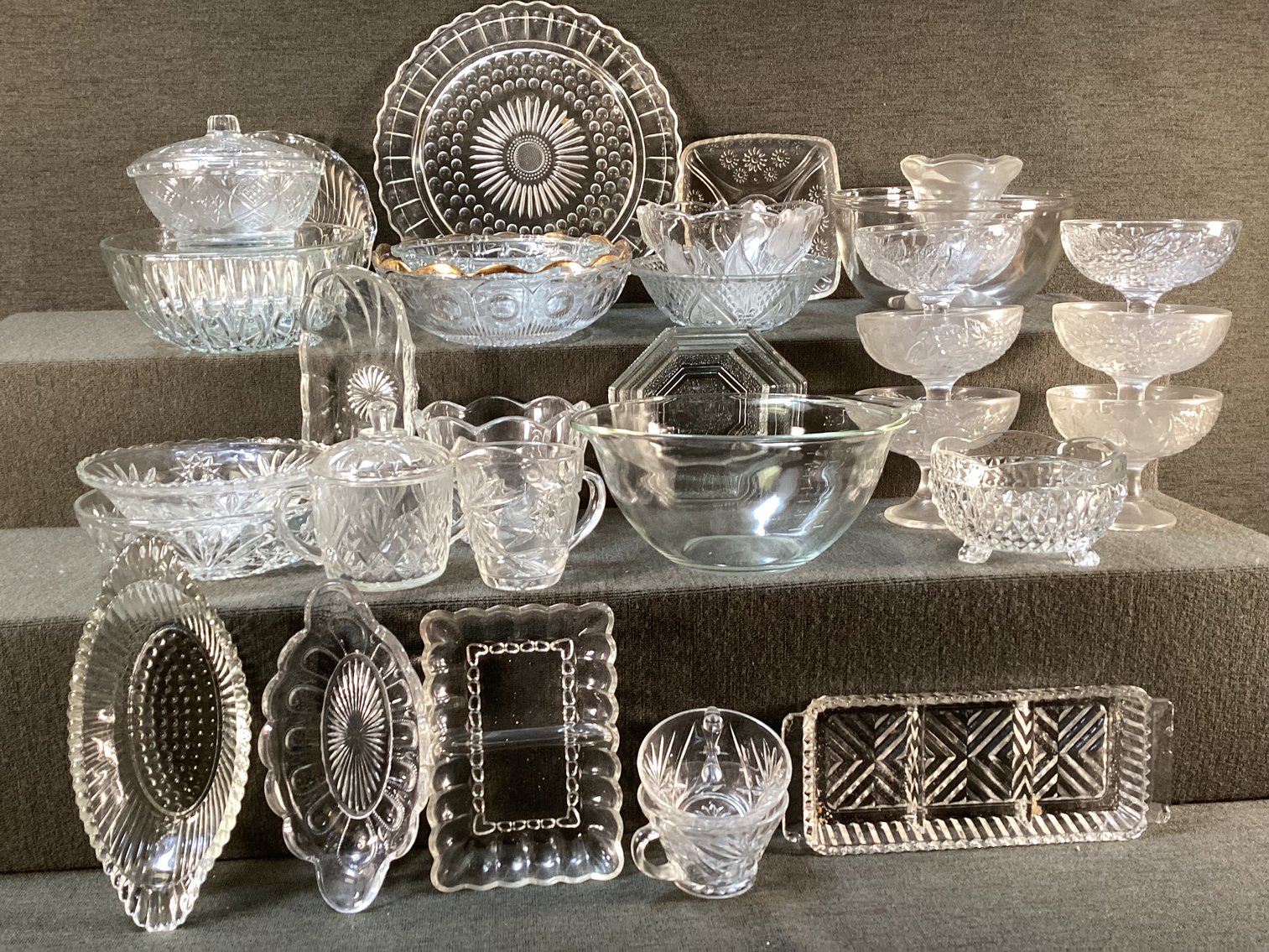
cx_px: 634
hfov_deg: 58.3
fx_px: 1137
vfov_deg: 45.4
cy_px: 476
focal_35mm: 31
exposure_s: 1/50
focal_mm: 3.3
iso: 100
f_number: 2.4
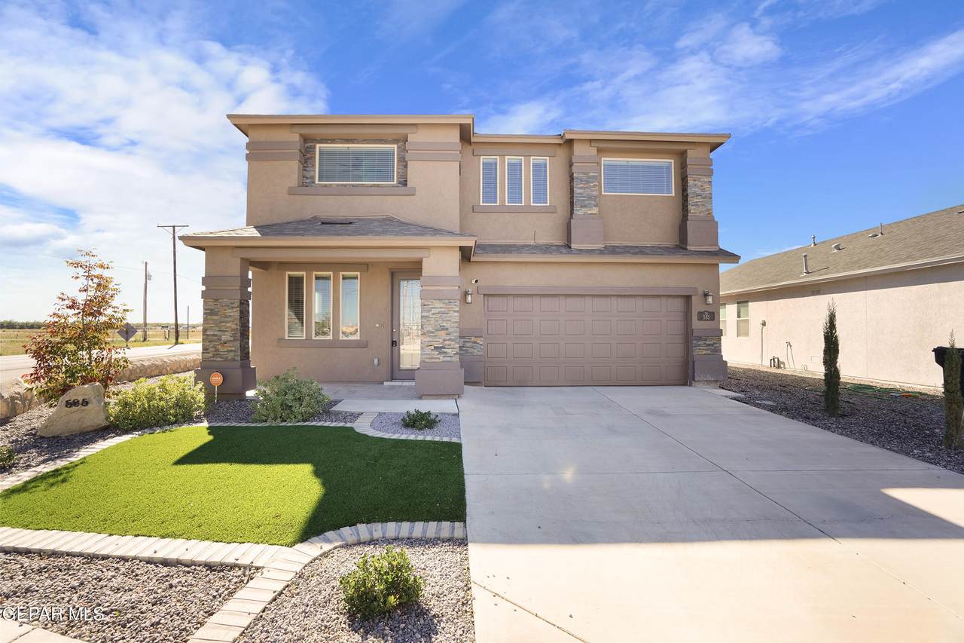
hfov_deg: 96.7
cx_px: 482
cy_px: 322
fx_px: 428
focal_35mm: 16
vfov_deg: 73.7
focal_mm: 16
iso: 250
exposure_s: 1/30
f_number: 8
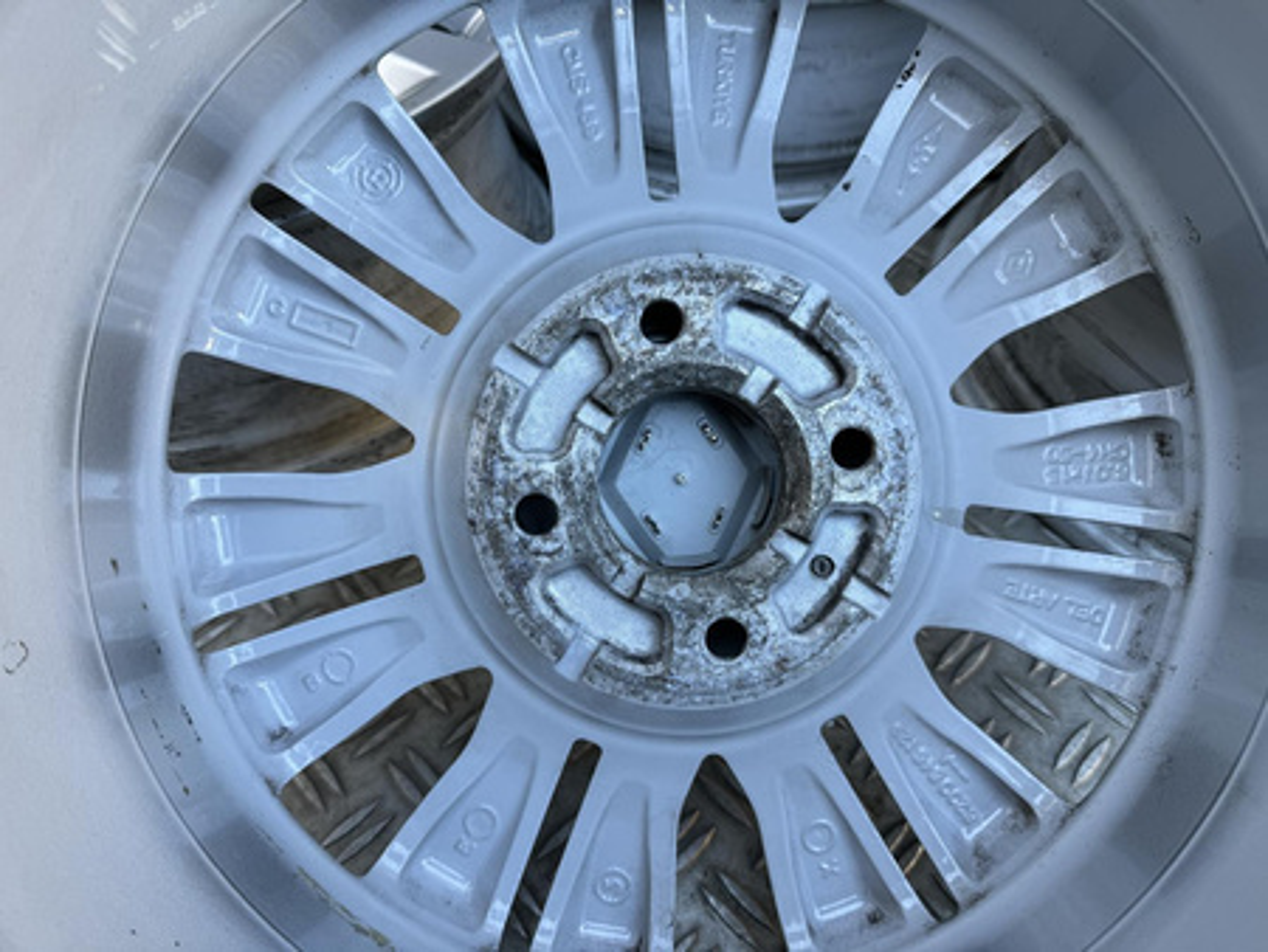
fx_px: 880
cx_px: 634
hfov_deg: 71.6
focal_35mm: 24
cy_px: 476
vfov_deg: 56.9
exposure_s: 1/121
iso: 100
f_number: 1.78
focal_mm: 6.86
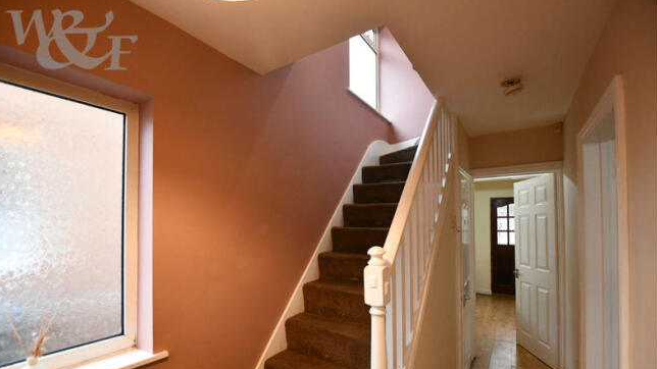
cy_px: 219
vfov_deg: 66.5
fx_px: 279
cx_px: 325
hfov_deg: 99.4
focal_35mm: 16
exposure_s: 1/125
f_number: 3.5
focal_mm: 10
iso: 2000
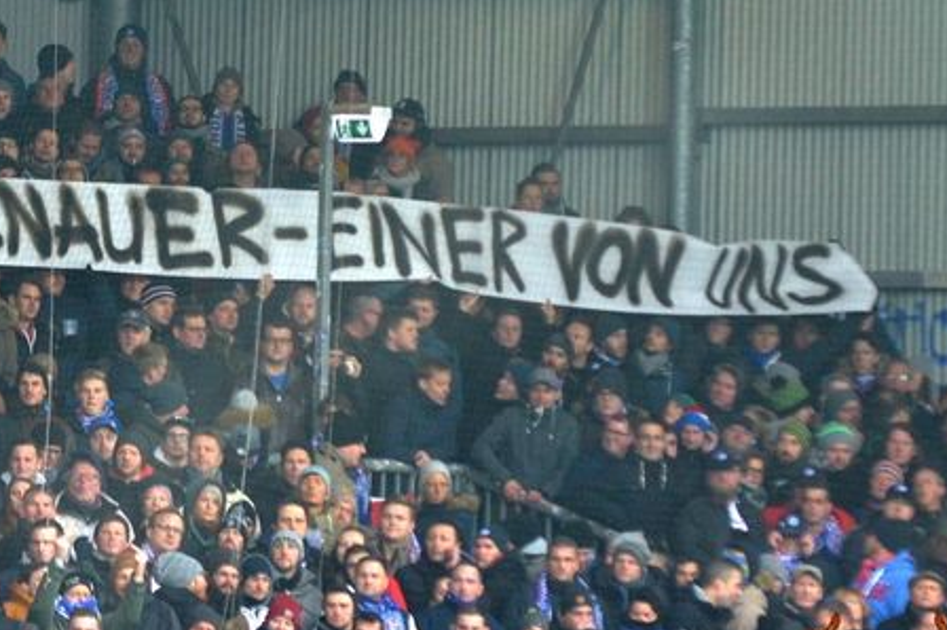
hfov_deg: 5.4
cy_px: 395
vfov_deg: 3.6
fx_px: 10041
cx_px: 400
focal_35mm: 382
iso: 800
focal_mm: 200
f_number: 5
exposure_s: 1/125
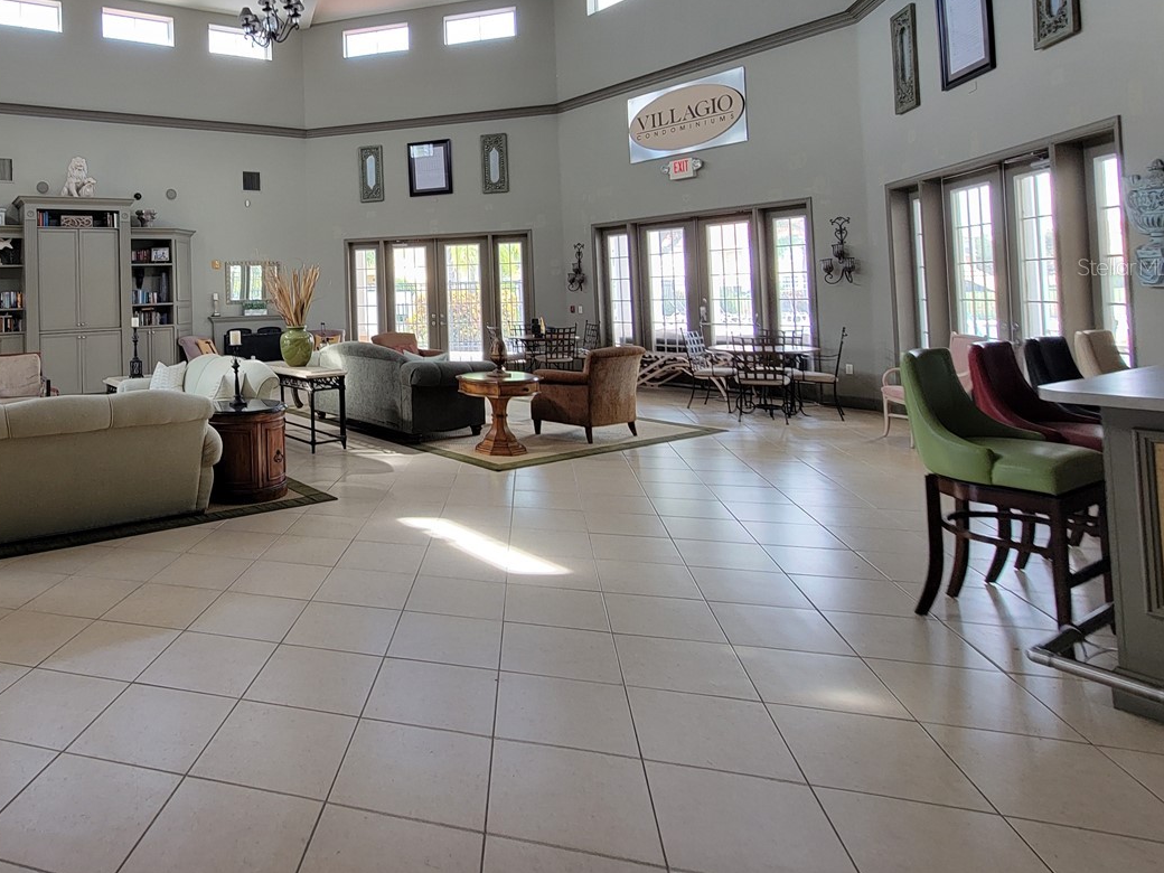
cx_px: 288
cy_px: 266
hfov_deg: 75.7
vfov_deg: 63.7
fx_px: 673
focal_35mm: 20
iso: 80
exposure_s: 1/60
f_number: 2.2
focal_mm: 2.2
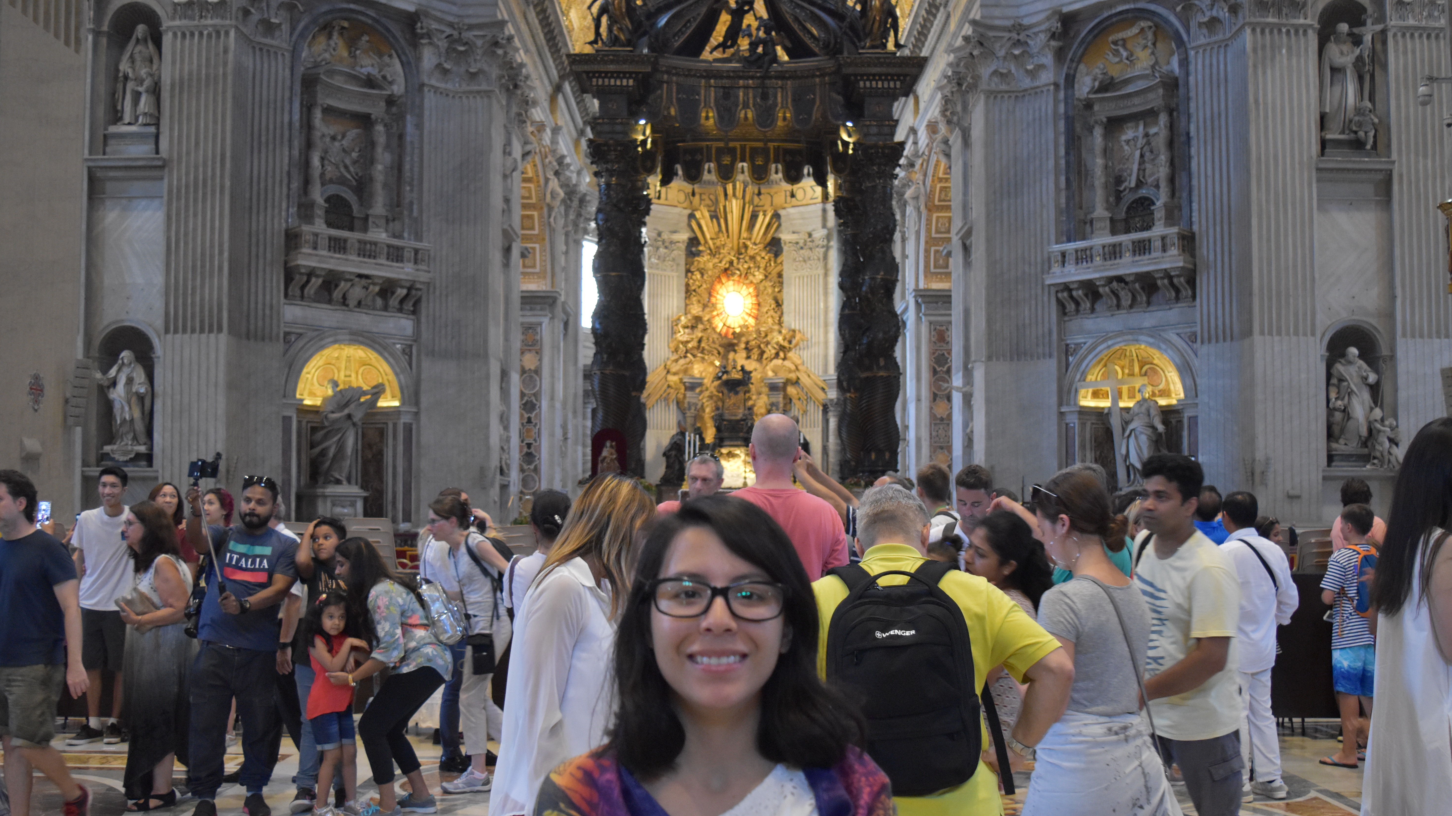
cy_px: 478
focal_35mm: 35
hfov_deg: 56.6
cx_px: 732
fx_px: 1348
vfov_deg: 33.6
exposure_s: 1/60
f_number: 3.8
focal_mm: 22
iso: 2200
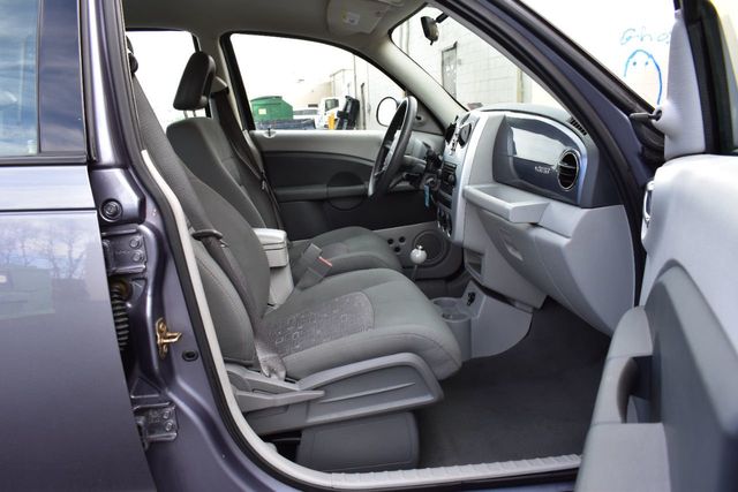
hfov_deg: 67.4
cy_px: 246
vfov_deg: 48.0
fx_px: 554
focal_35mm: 27
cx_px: 369
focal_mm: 18
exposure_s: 1/100
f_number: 9
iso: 400
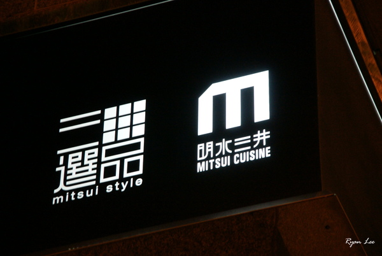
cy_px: 128
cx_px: 191
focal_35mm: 135
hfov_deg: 15.2
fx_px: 1435
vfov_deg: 10.2
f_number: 5.6
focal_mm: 90
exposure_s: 1/10
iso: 1600
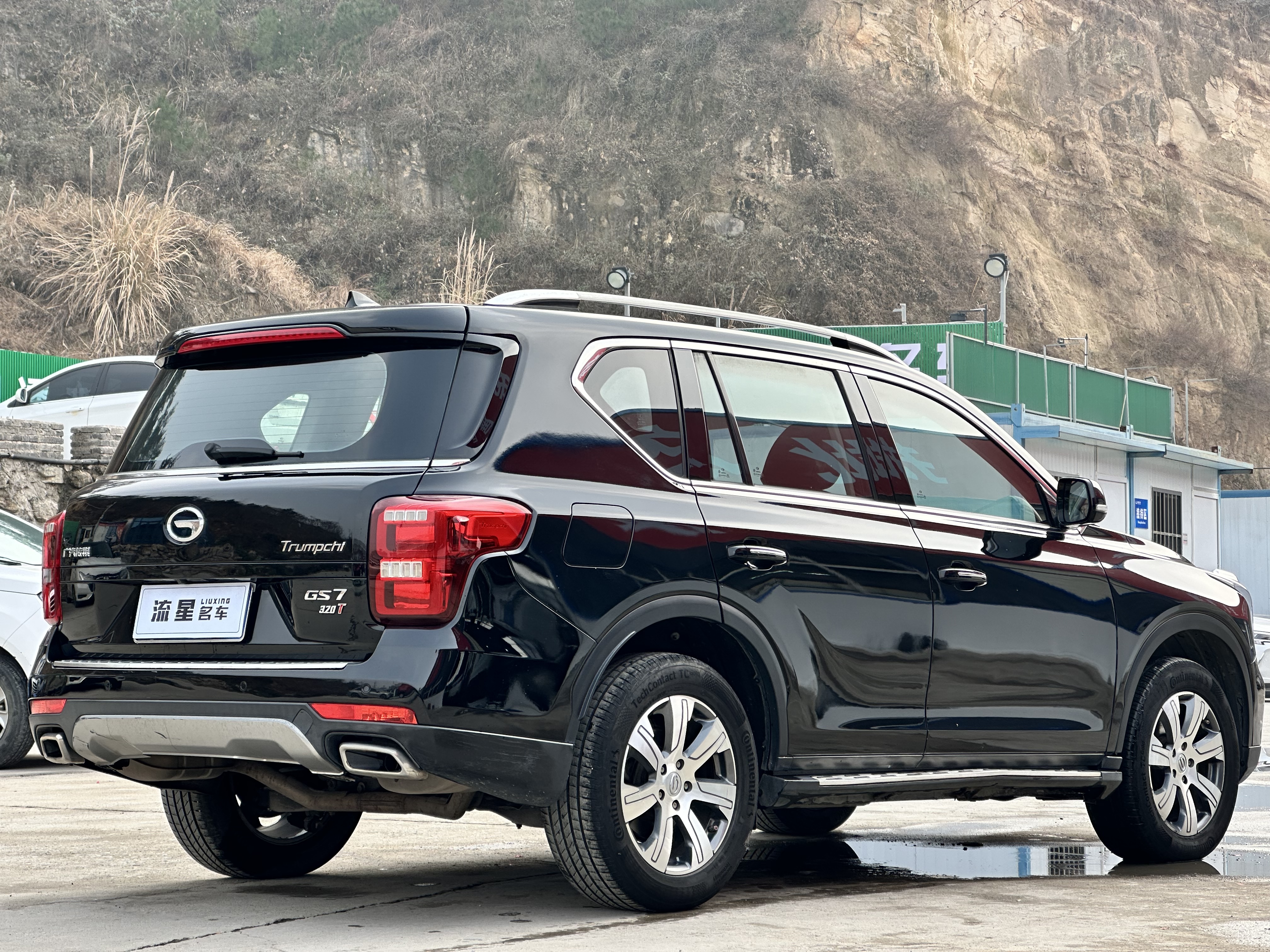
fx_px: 2825
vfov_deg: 19.1
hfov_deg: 25.3
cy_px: 476
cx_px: 635
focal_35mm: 77
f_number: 2.8
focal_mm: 9
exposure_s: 1/222
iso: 32
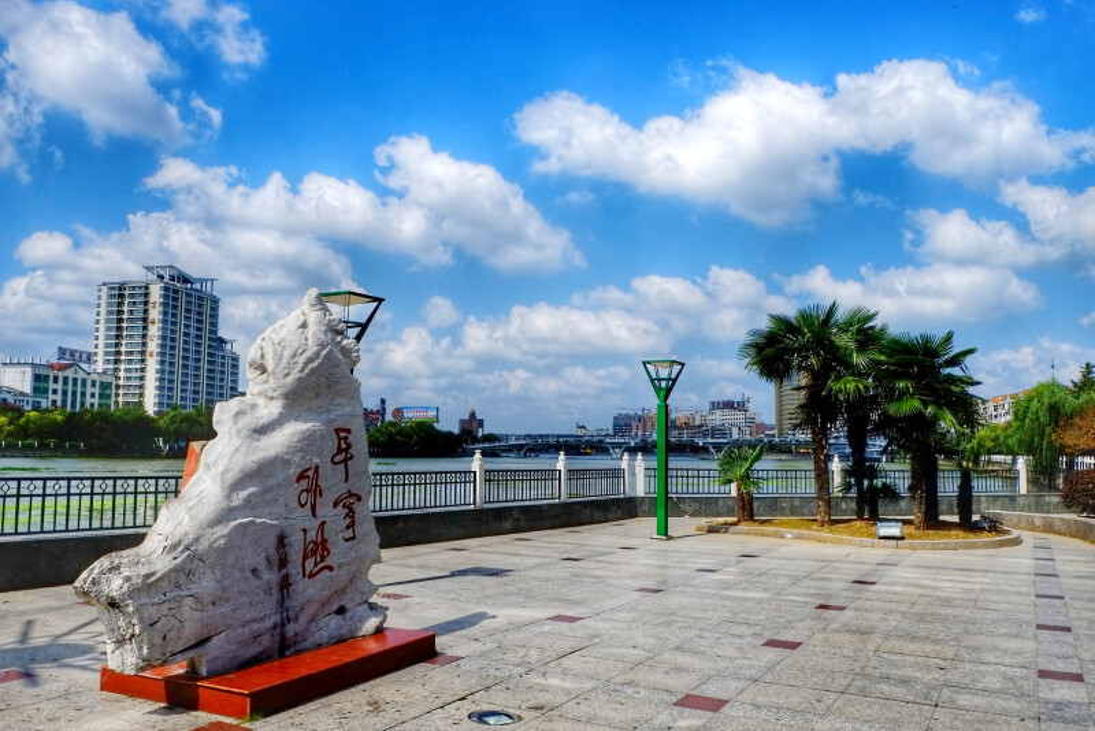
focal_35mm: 28
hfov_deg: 65.5
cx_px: 548
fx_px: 852
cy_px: 366
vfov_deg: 46.4
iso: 200
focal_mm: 18.8
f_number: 13
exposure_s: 1/420
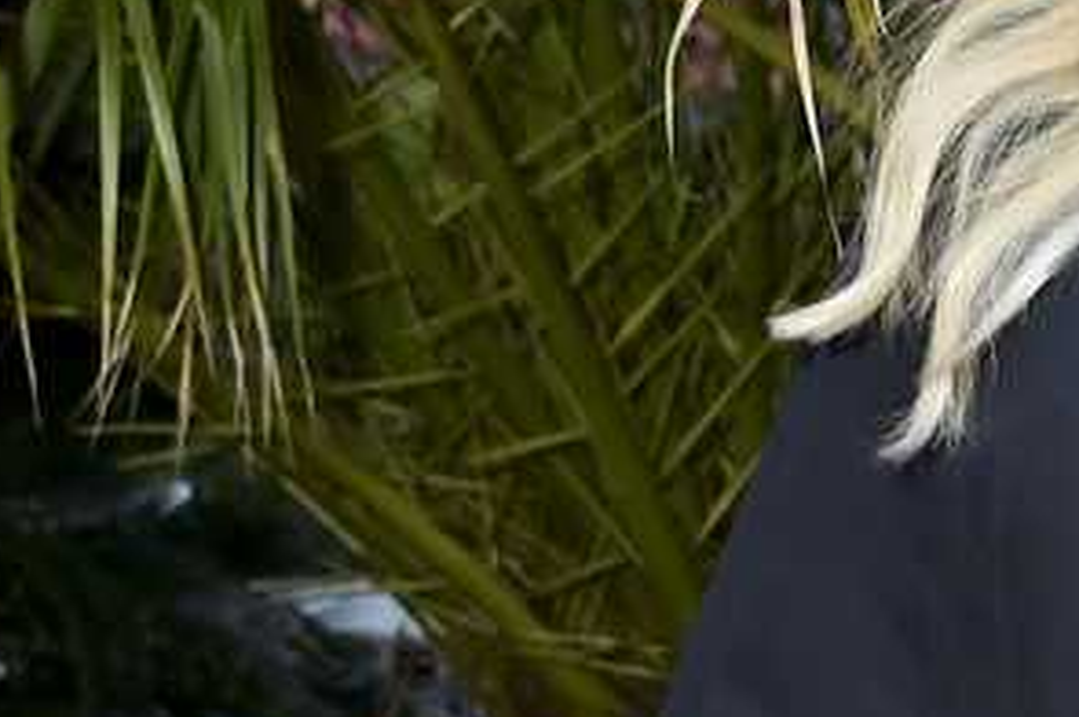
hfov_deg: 14.5
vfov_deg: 10.3
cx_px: 1580
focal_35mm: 133
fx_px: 3982
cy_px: 199
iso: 1250
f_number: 5.6
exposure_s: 1/200
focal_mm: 35
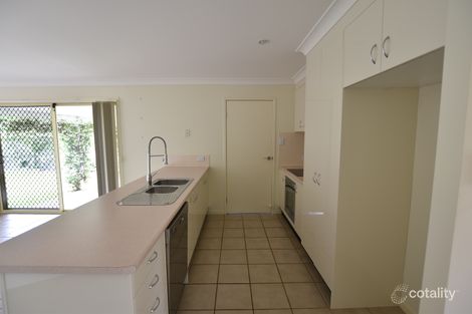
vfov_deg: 72.0
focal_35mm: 16
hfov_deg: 95.0
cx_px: 236
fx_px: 216
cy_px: 157
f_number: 3.5
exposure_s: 1/6
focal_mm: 11
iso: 100
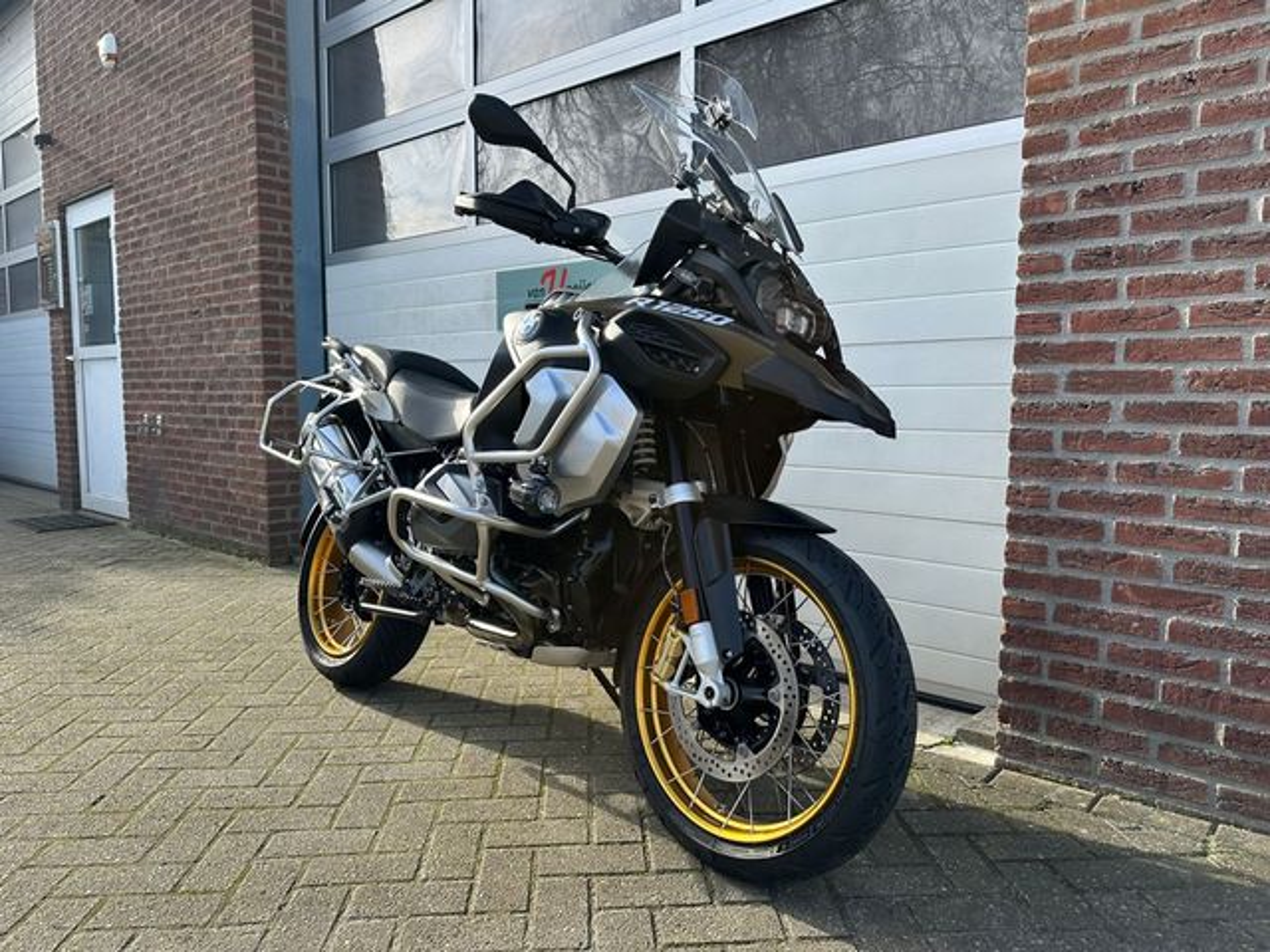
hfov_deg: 71.6
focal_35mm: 24
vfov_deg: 56.8
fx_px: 881
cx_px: 635
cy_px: 476
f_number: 1.78
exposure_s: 1/1272
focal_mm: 6.86
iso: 80
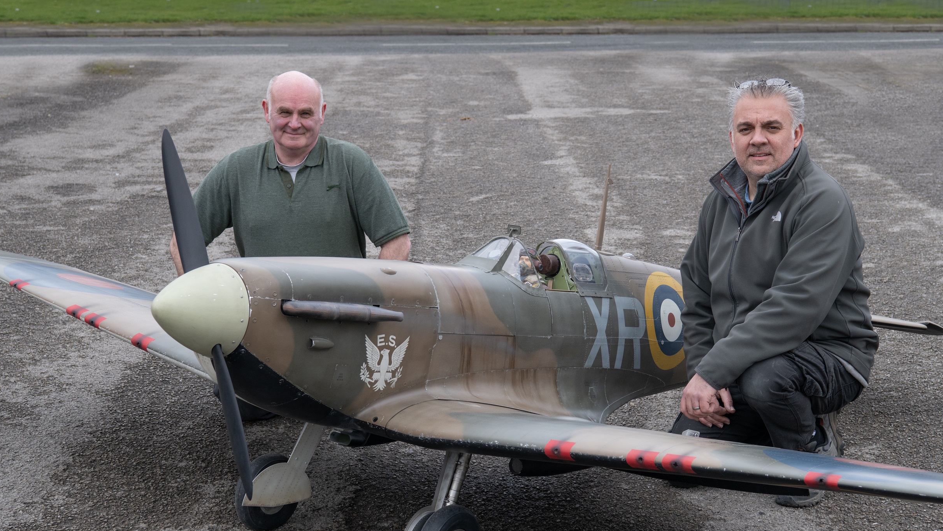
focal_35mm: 67
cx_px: 477
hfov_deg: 31.4
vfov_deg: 18.0
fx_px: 1675
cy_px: 324
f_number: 9
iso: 500
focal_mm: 62
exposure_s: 1/320
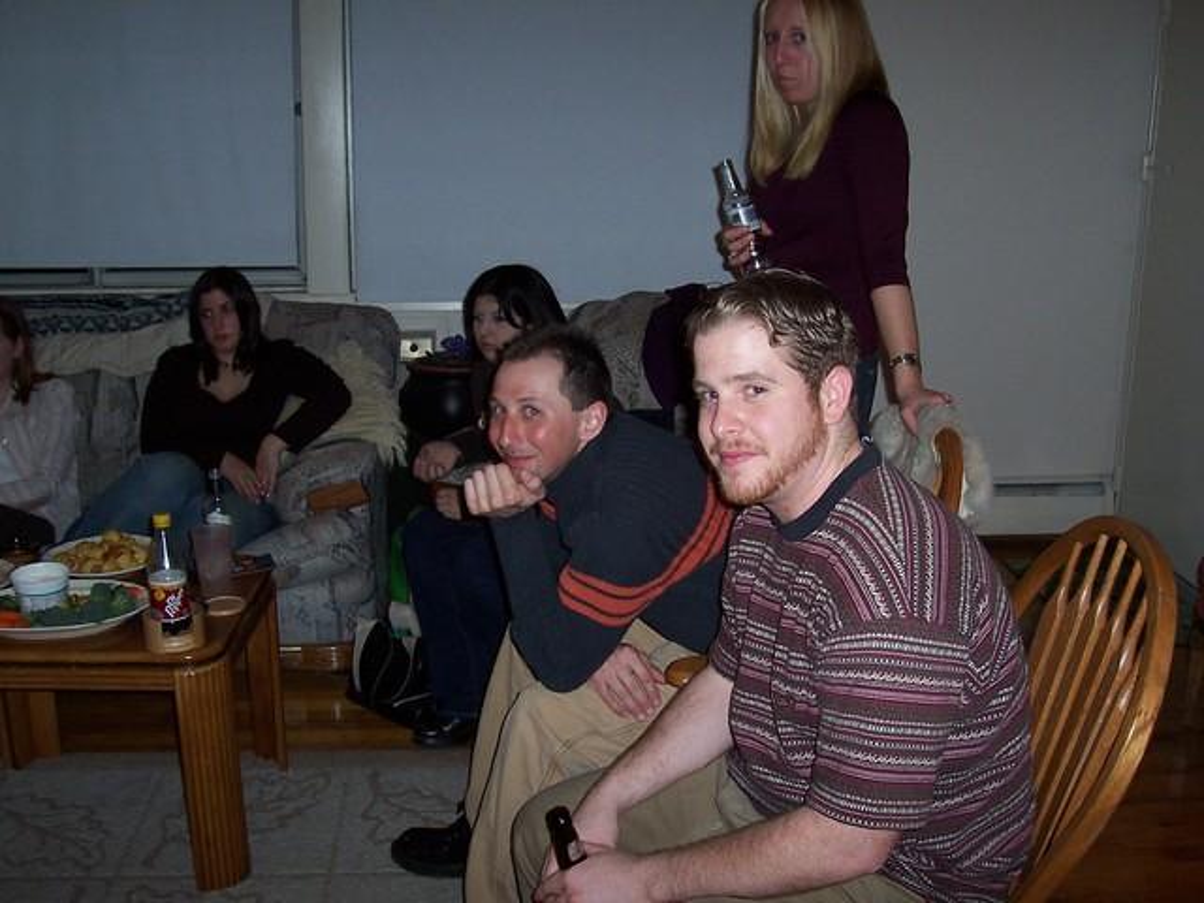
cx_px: 602
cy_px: 452
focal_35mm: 37
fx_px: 1287
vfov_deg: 38.7
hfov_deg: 50.1
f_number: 2.8
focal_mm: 5.6
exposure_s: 1/60
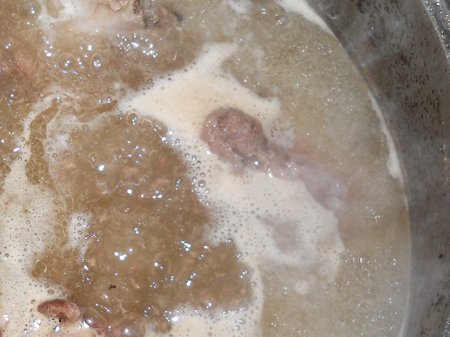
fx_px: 1157
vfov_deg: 16.6
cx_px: 15
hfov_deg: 21.3
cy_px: 152
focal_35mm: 89
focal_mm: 6.72
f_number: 3.1
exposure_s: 1/30
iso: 80
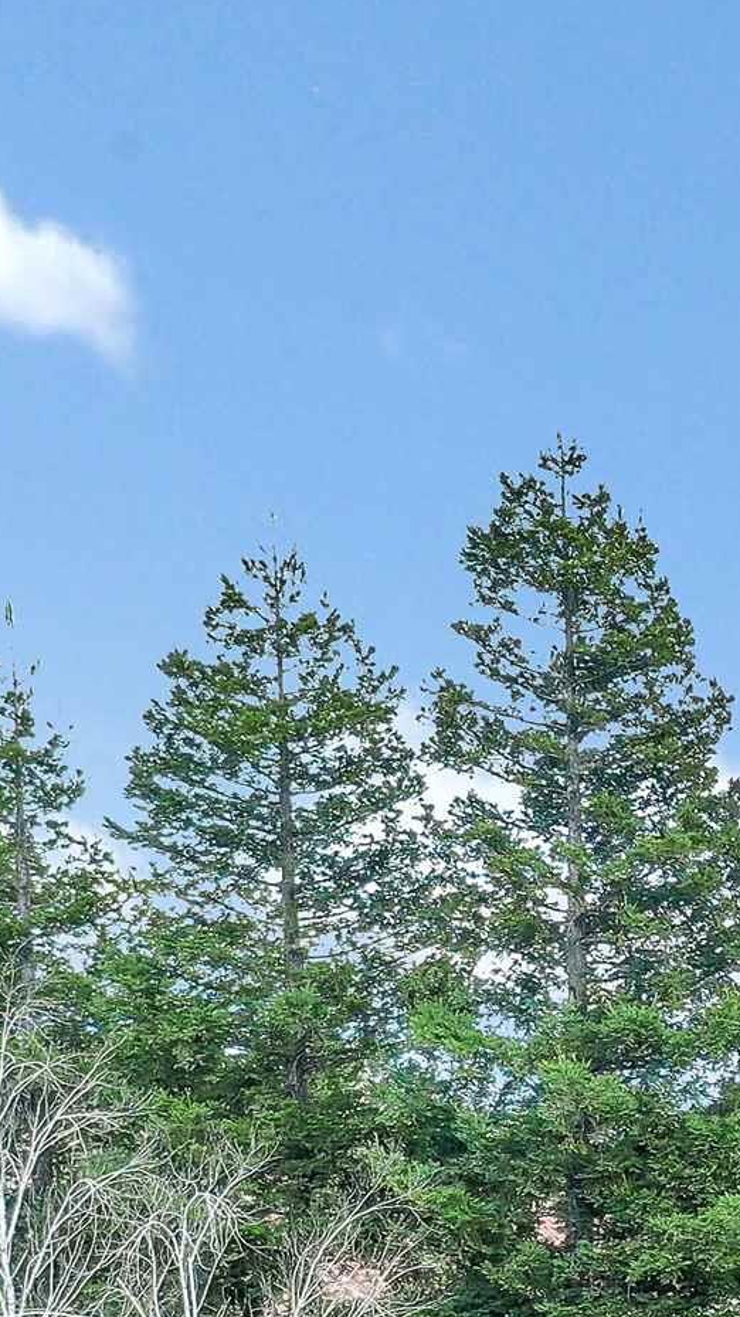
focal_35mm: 97
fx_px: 3386
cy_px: 1423
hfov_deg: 10.8
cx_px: 1737
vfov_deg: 21.0
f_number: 4.5
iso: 100
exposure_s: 1/120
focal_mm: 10.26
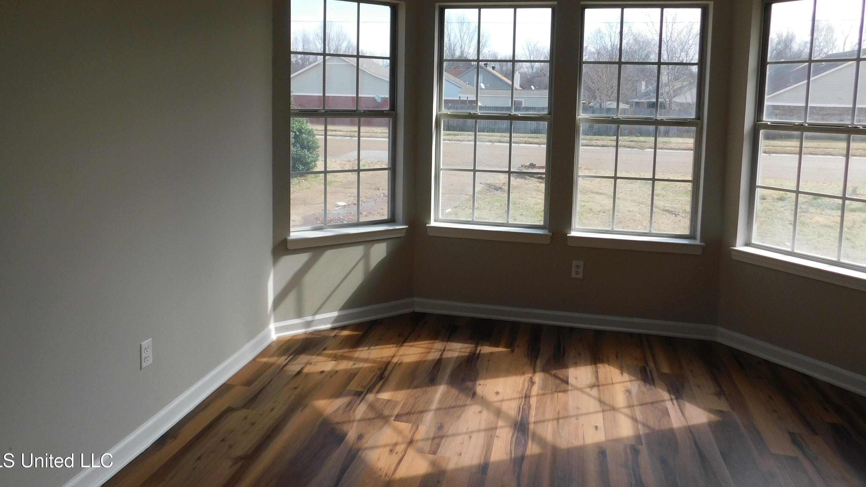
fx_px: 597
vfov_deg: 43.6
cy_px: 155
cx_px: 424
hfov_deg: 71.9
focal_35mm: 26
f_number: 3
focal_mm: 4
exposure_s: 1/640
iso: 125
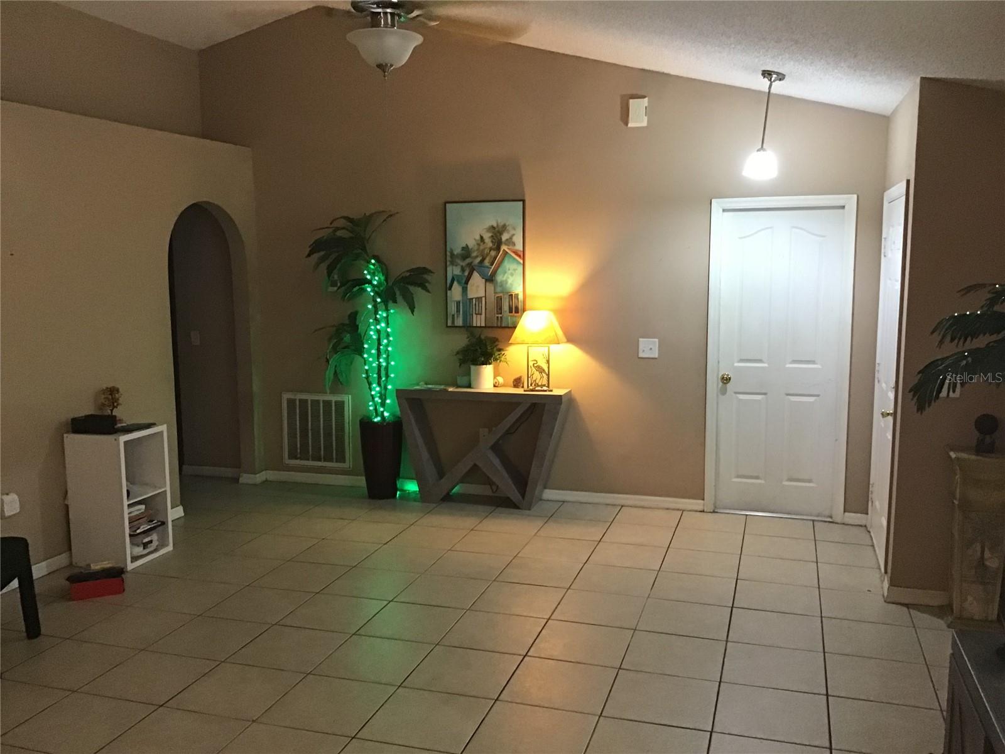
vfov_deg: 45.4
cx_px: 502
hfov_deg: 58.4
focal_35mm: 31
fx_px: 900
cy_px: 377
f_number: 2.4
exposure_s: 1/17
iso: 200
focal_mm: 3.3
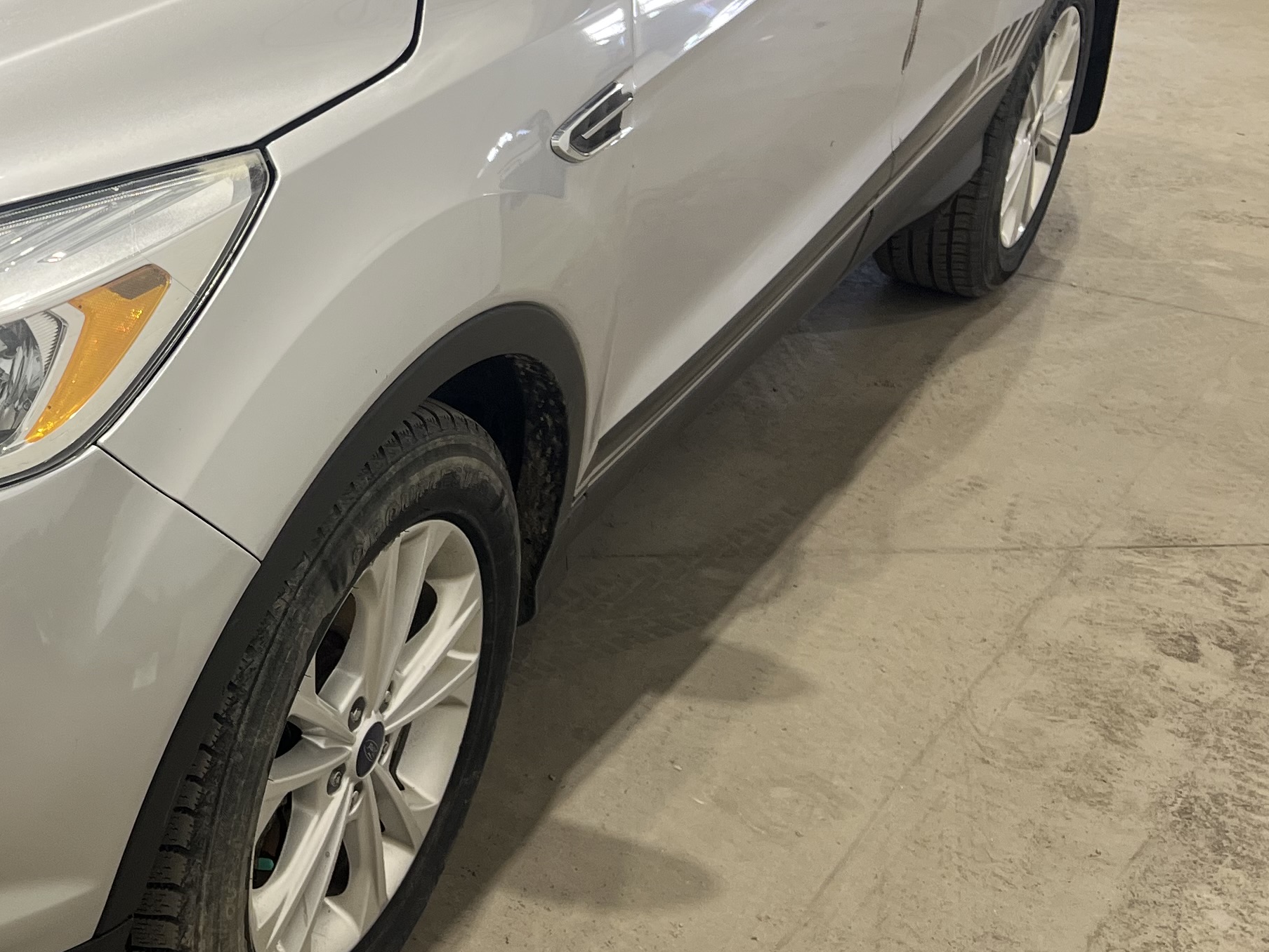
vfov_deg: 25.0
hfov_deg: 30.6
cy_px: 242
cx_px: -34
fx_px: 2127
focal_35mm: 58
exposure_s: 1/120
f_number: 1.5
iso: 64
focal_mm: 5.7
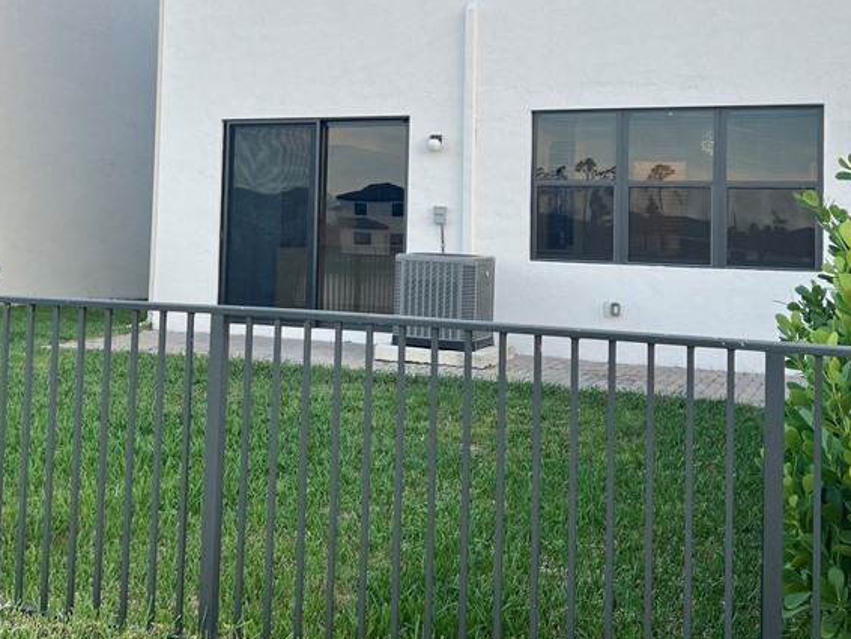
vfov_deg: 30.4
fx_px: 1156
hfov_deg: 40.3
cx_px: 352
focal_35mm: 47
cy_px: 165
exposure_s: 1/258
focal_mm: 5.7
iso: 40
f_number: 1.5
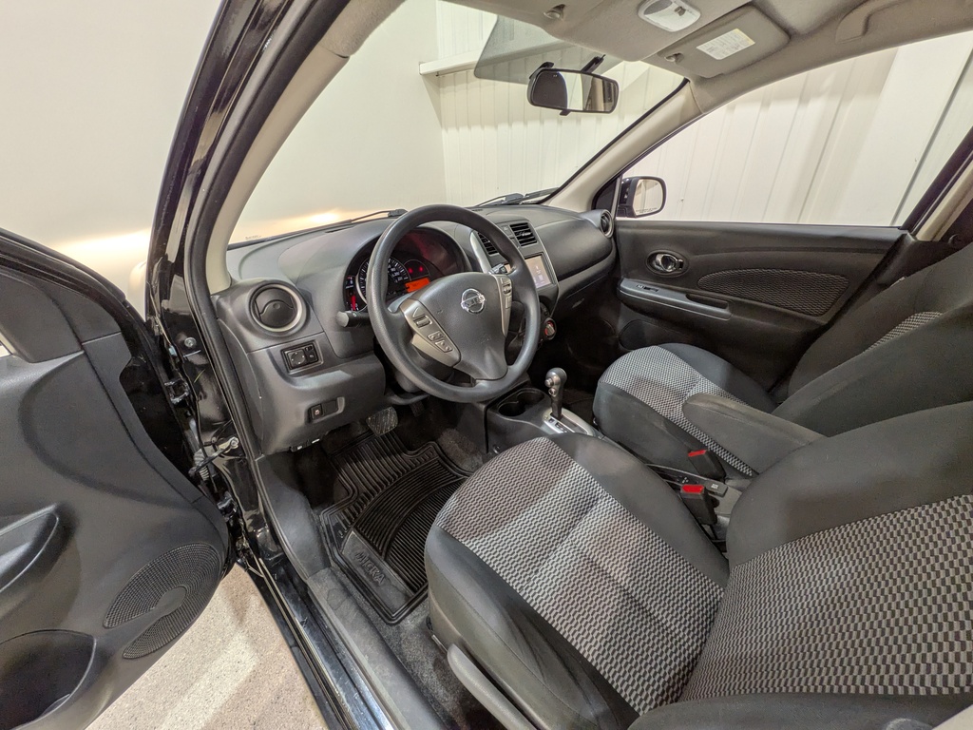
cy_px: 365
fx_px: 394
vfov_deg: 85.7
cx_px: 486
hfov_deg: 102.1
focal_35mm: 14
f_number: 2.2
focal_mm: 1.83
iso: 70
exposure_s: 1/50
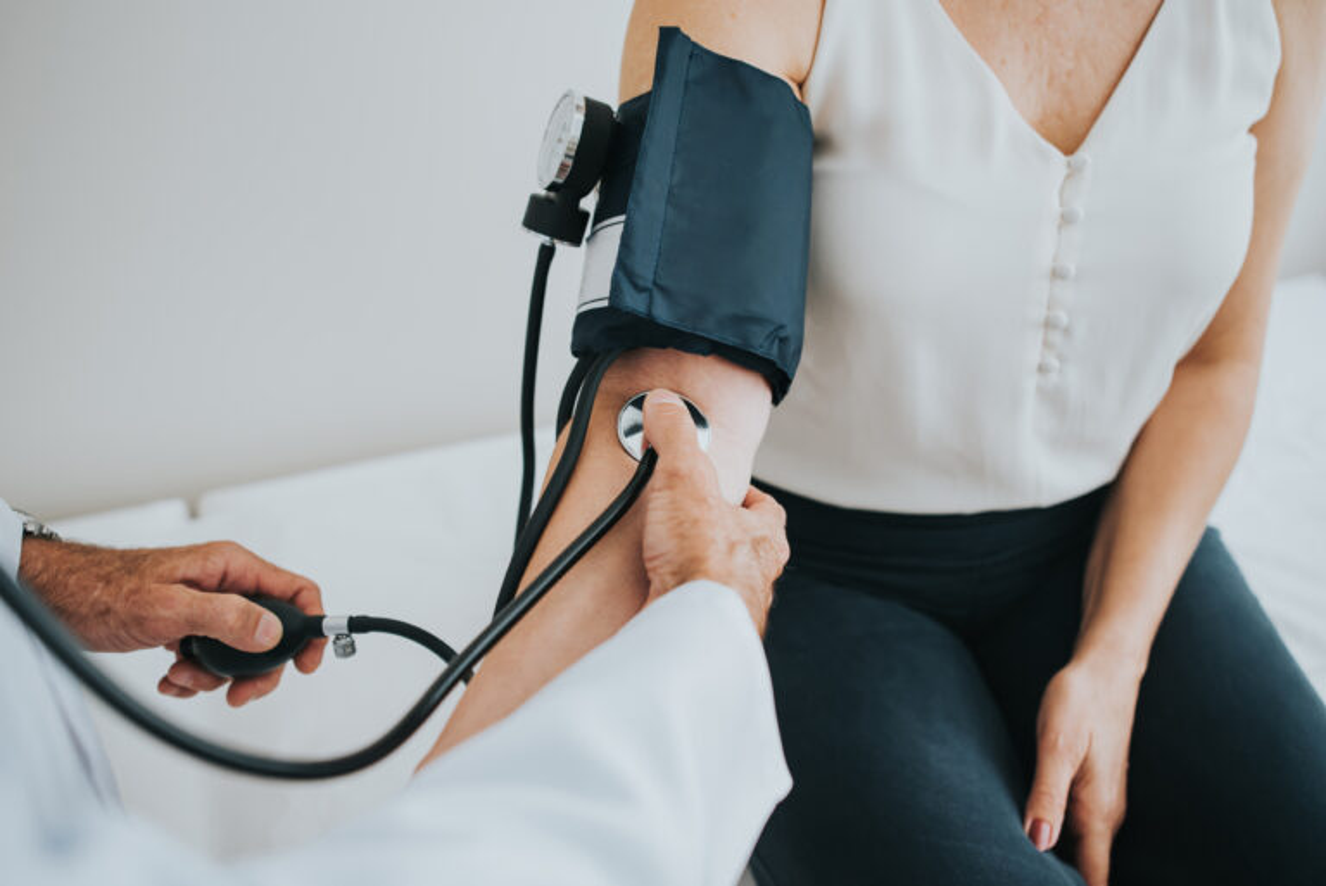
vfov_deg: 37.9
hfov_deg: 54.4
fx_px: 1290
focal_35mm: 35
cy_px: 443
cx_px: 663
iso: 320
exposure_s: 1/200
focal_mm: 35
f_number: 2.8
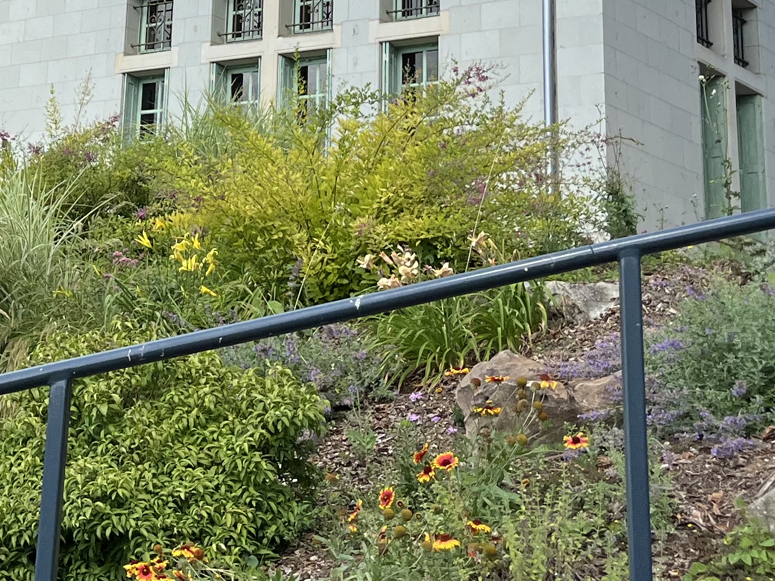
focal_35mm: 79
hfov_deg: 23.8
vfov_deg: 17.7
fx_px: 1769
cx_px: 23
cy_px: -119
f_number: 1.6
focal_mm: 5.1
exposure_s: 1/2137
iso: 50
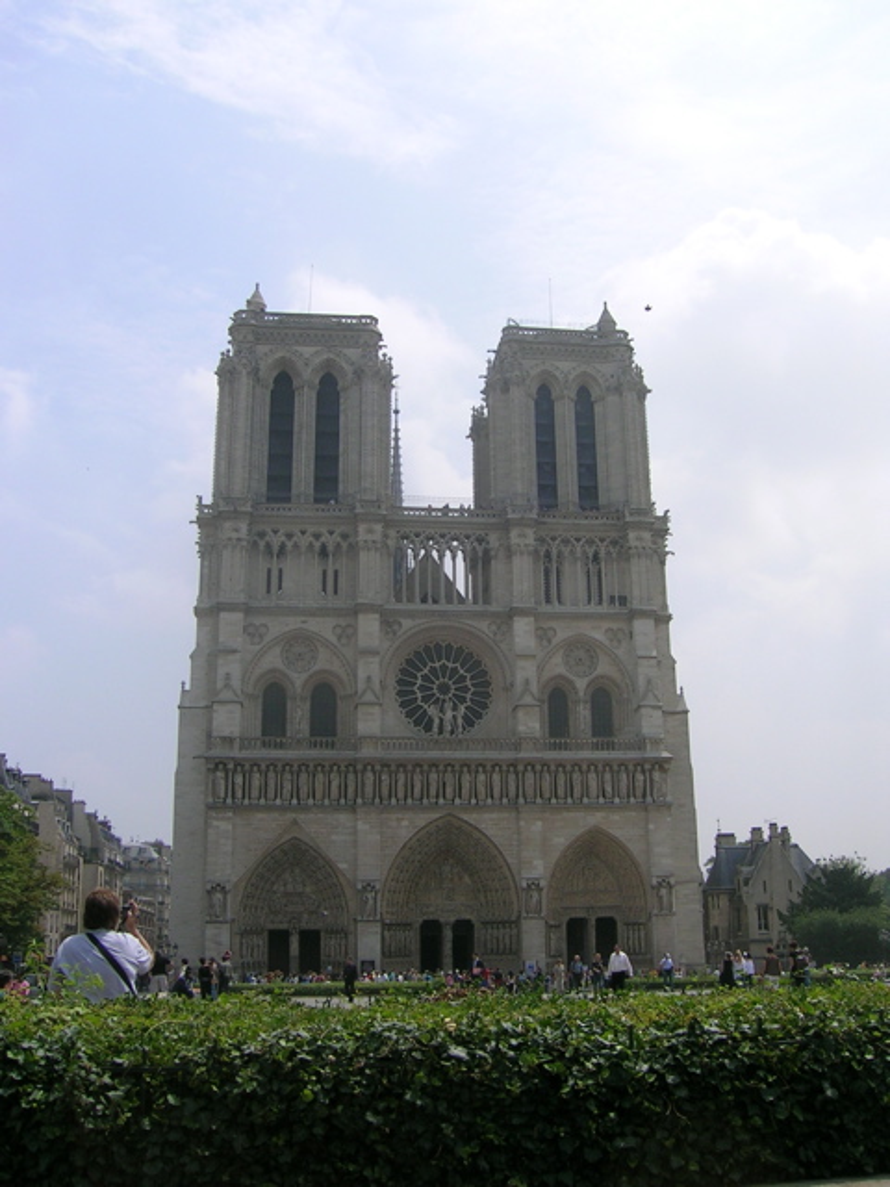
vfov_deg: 52.6
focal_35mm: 35
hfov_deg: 40.7
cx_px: 445
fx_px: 1200
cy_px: 594
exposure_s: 1/789
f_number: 4.8
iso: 50
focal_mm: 5.4
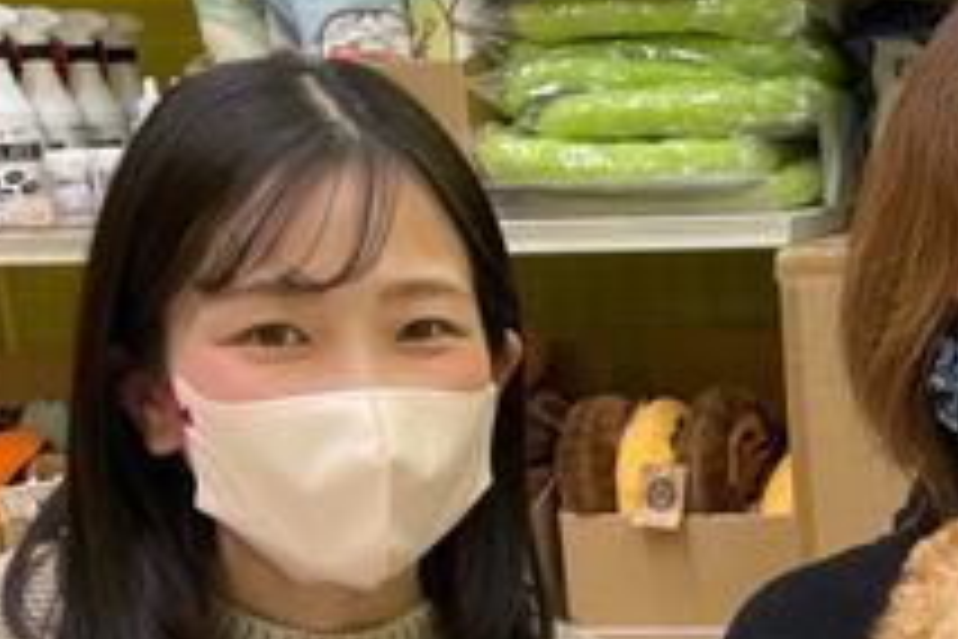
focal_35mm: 76
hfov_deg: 25.0
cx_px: 1025
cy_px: 621
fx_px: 2022
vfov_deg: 17.6
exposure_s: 1/60
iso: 64
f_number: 1.6
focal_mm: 4.2
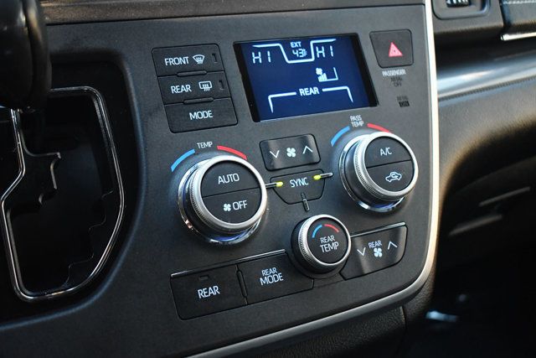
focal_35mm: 48
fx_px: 715
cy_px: 179
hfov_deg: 41.1
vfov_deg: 28.1
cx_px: 268
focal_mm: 32
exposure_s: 1/80
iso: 3200
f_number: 4.5
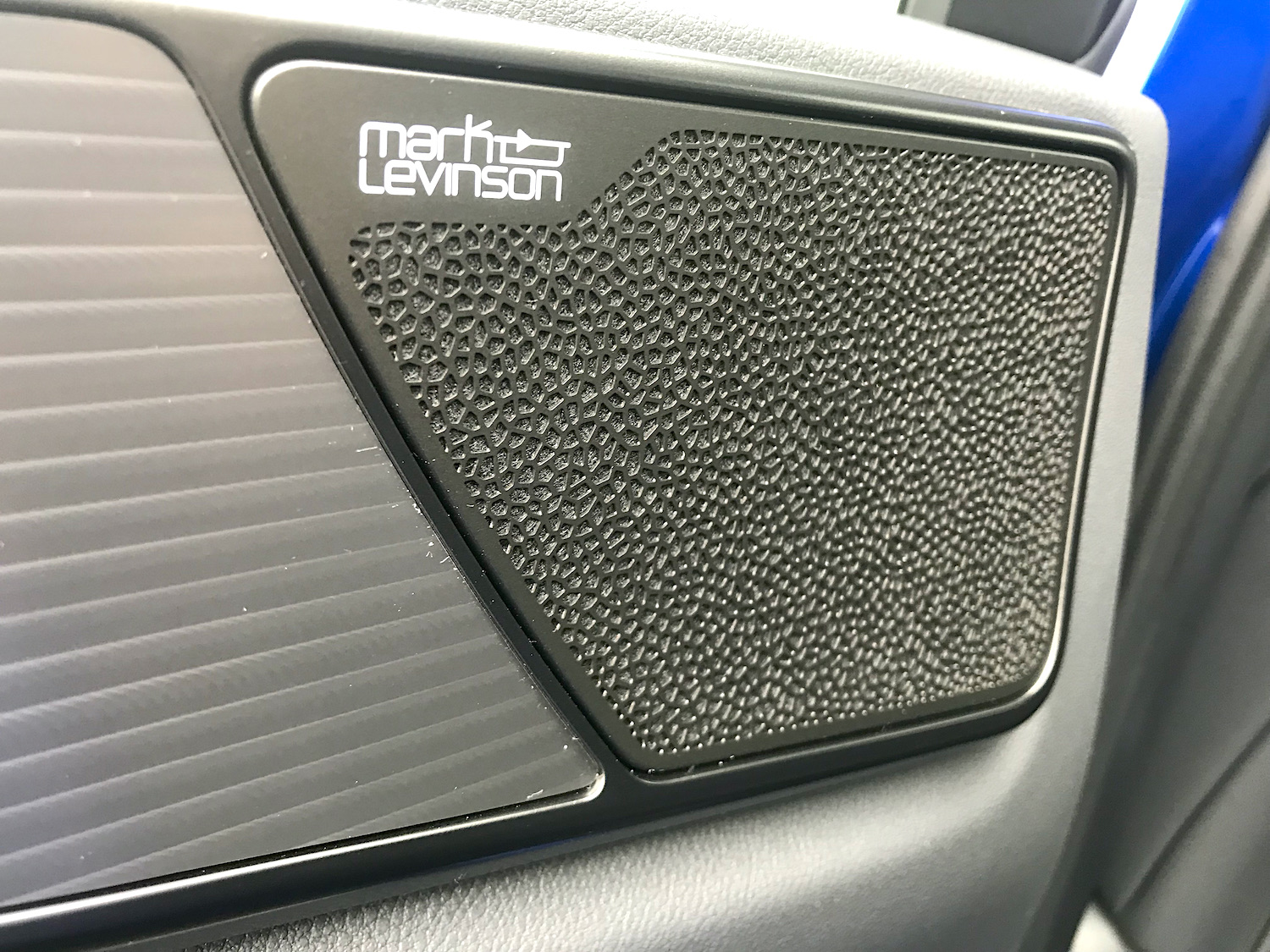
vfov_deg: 49.7
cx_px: 635
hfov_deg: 63.4
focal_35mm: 28
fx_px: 1027
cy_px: 476
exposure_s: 1/33
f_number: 1.8
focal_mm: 3.99
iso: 32
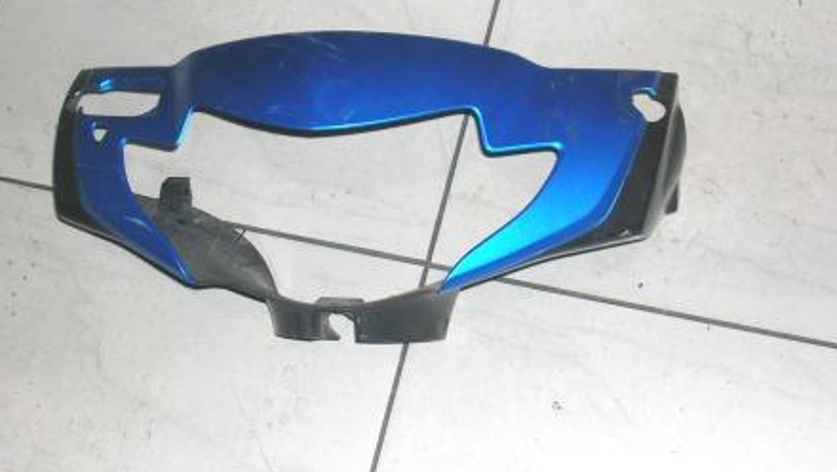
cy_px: 178
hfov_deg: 29.3
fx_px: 1599
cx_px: 415
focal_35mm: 72
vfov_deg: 16.8
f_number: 3.7
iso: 51
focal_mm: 10.9
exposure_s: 1/60.1
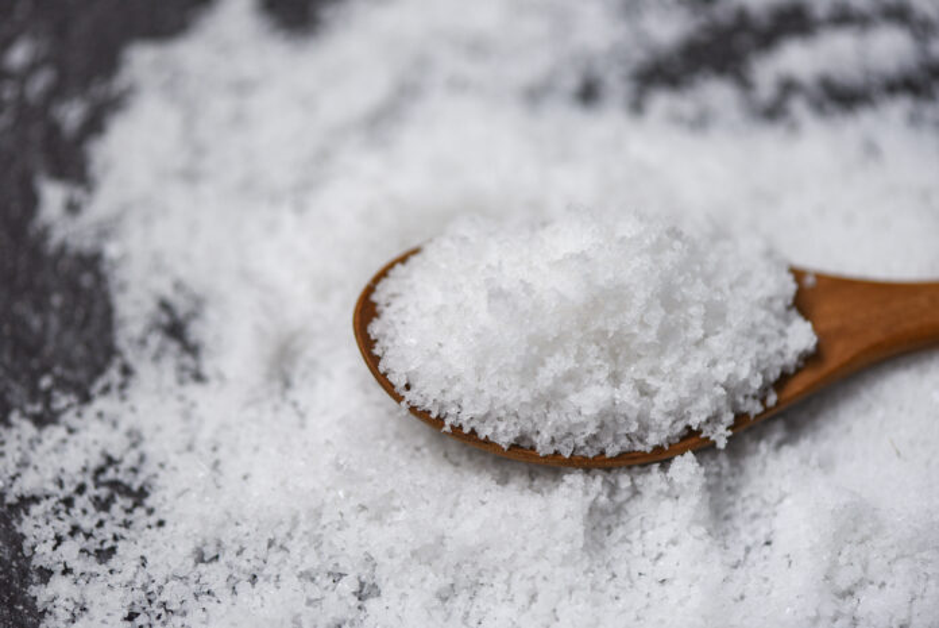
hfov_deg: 19.4
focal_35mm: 105
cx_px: 470
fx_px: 2740
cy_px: 314
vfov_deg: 13.1
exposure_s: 1/1000
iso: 400
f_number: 4
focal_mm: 105
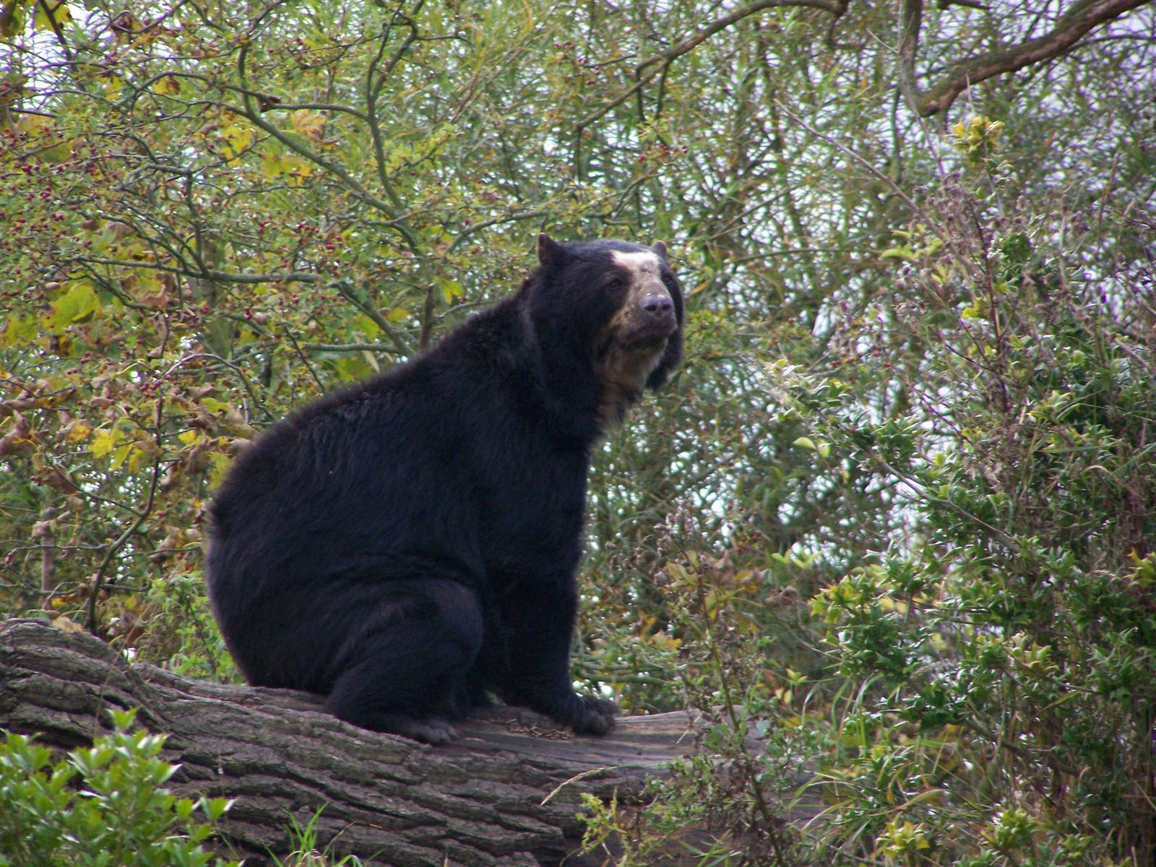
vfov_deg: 3.9
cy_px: 434
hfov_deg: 5.2
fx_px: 12690
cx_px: 578
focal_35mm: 380
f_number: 3.7
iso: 160
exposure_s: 1/400
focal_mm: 63
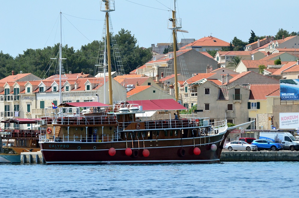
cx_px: 150
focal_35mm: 248
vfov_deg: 5.5
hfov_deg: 8.3
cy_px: 99
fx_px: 2051
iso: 1400
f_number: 6.3
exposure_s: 1/8000
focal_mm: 165
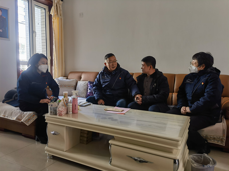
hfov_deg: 65.3
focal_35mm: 27
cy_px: 86
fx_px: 179
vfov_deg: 51.4
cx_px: 114
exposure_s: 1/100
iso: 160
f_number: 1.9
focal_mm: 6.67
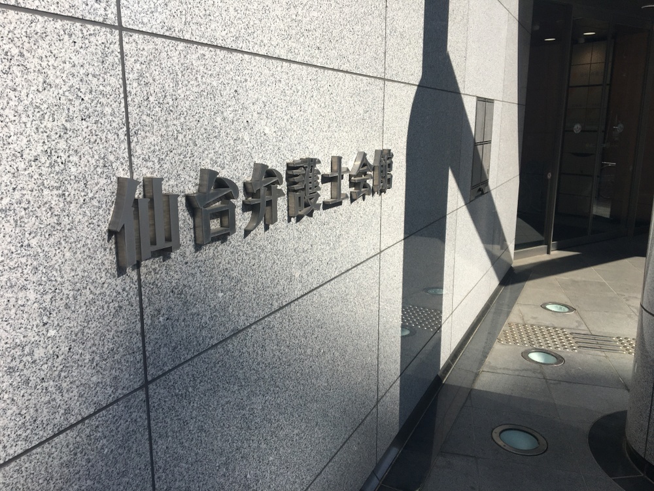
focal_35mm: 29
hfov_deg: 61.7
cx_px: 327
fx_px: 548
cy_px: 246
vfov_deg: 48.2
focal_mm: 4.15
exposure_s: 1/1832
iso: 25
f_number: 2.2
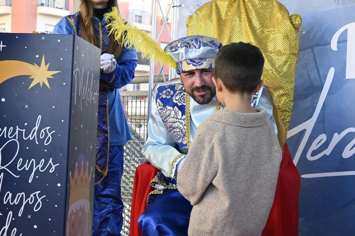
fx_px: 739
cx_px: 178
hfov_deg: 27.0
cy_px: 118
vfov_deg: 18.2
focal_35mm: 75
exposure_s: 1/320
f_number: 6.3
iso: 2000
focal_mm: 50
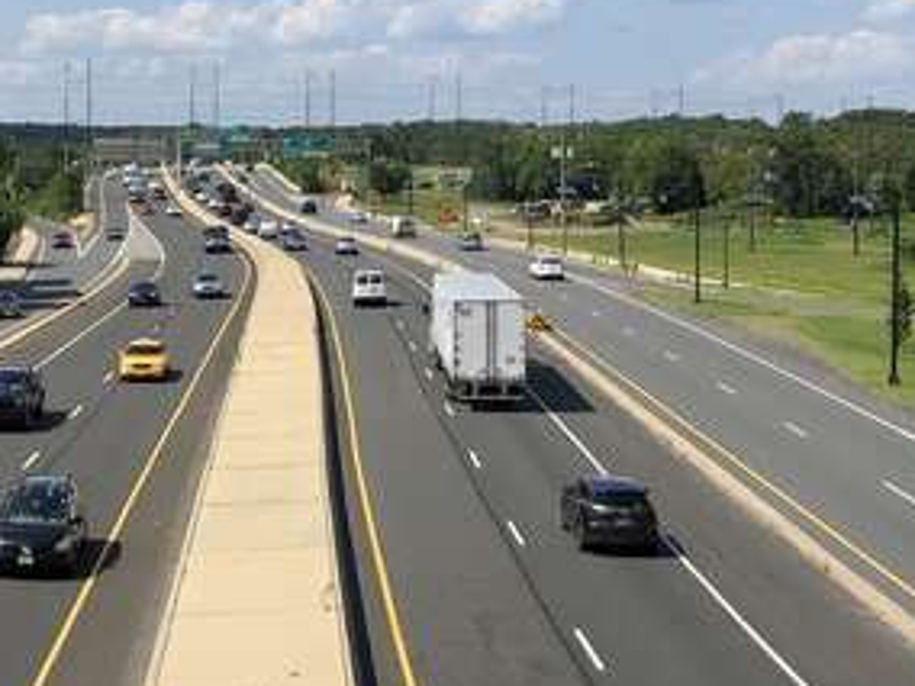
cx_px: 232
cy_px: 251
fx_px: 2088
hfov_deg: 24.5
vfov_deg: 18.6
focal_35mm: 79
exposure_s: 1/2558
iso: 20
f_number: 1.8
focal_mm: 4
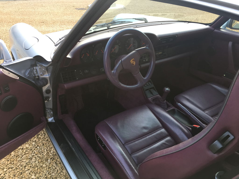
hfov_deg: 61.7
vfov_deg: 48.2
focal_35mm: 29
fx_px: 200
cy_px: 90
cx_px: 120
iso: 40
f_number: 2.2
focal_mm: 4.15
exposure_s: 1/100
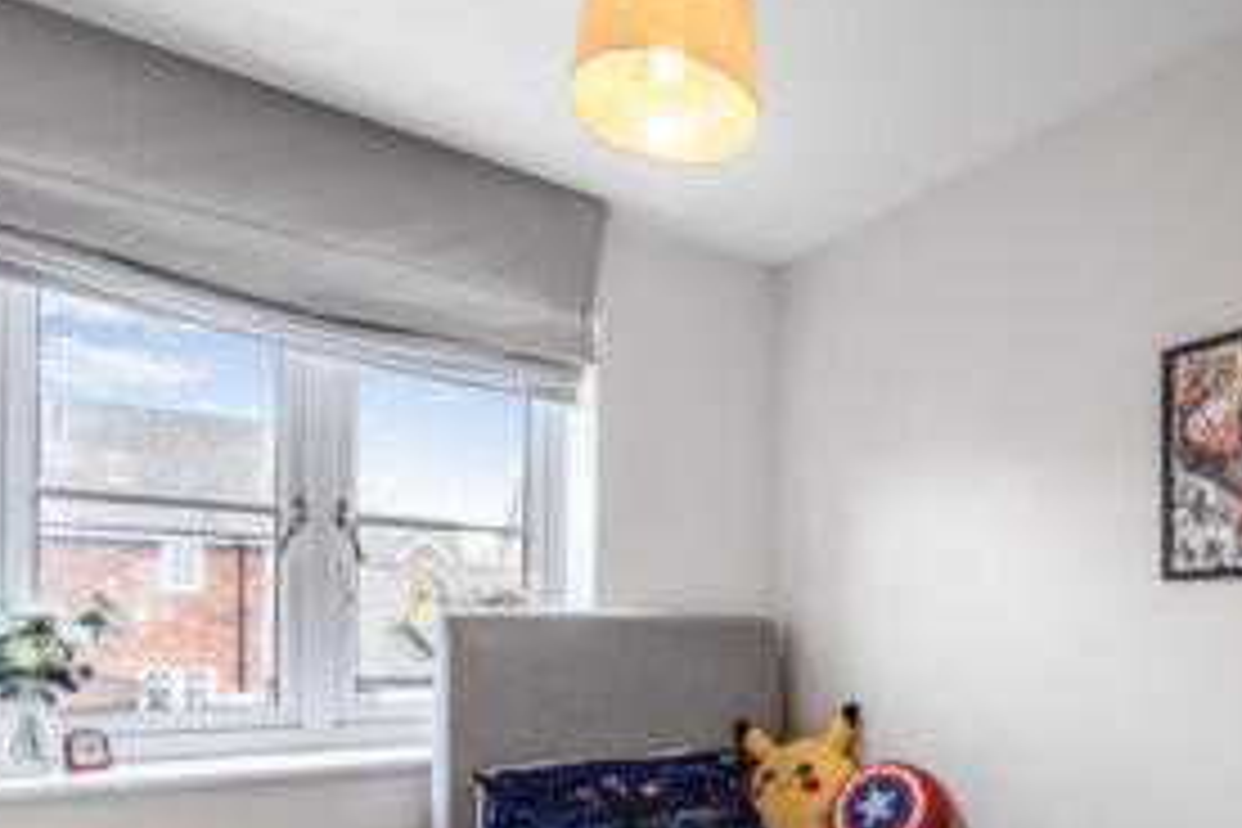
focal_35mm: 31
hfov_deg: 58.5
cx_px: 855
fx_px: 1069
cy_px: 614
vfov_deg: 41.2
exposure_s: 1/5
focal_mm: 18
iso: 80
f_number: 5.6
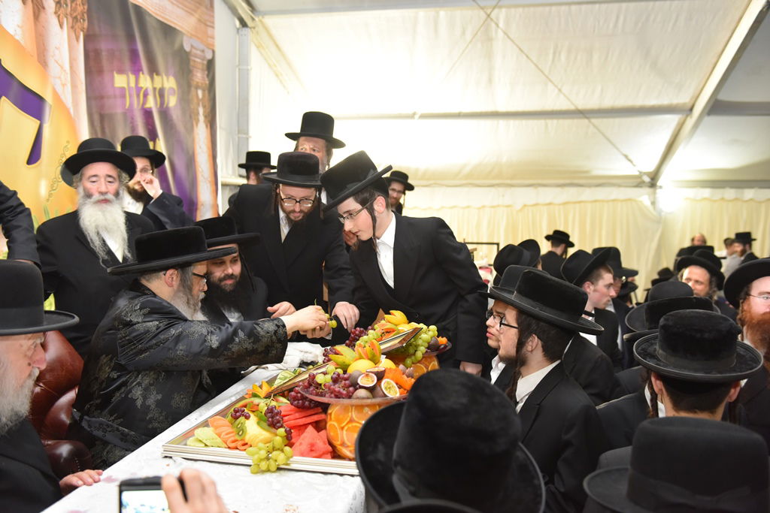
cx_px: 385
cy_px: 256
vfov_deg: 41.1
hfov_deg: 58.7
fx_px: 684
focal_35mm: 32
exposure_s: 1/80
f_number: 3.2
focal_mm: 32
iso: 1600
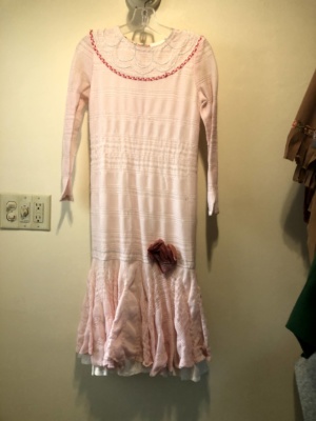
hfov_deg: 49.7
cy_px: 210
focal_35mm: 28
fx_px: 341
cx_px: 158
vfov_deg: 63.4
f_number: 1.8
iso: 50
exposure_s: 1/15
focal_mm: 3.99
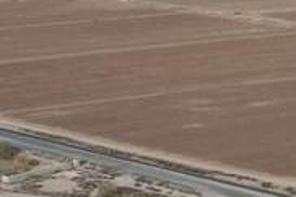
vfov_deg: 8.3
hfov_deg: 13.3
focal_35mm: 155
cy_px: 409
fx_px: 1273
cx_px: 182
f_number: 2.8
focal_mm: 8.38
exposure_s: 1/1500
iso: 140
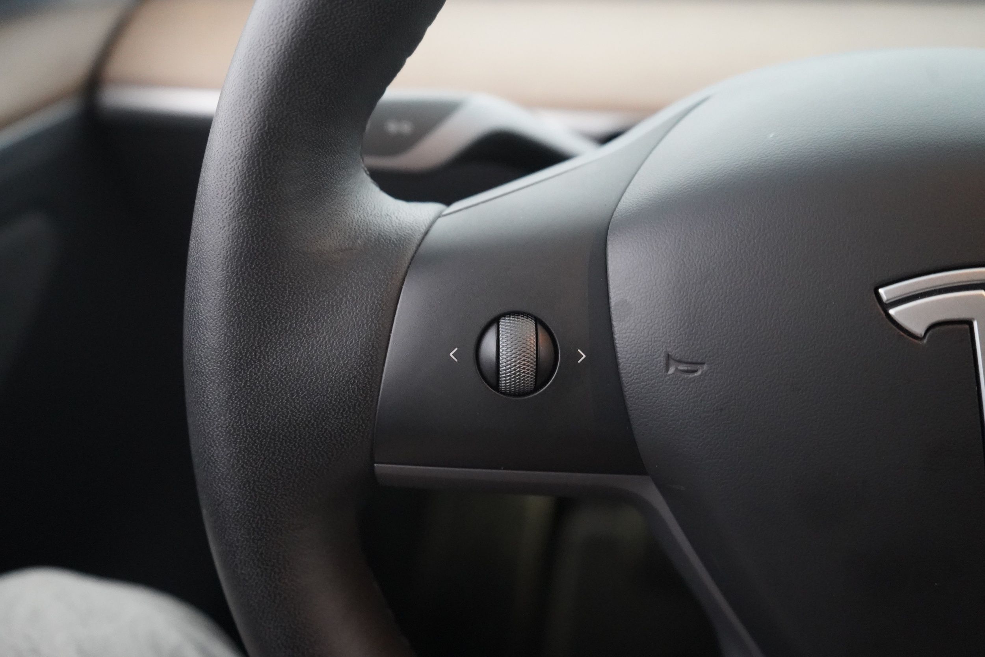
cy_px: 328
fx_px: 1040
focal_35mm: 38
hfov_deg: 50.7
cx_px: 492
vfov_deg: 35.1
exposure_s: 1/40
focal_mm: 38
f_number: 4
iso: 12800
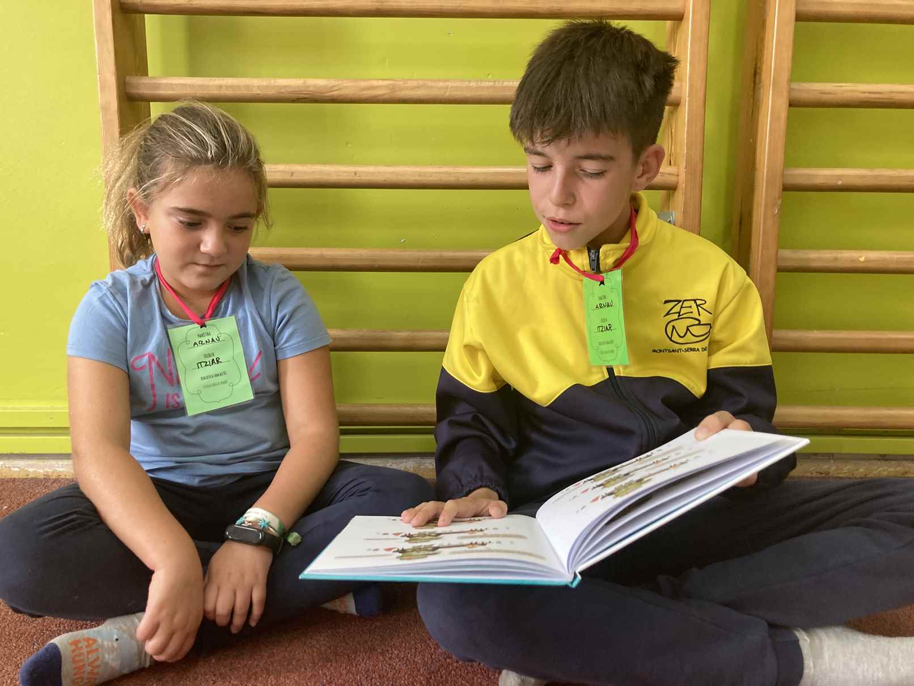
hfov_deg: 63.4
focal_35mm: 28
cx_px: 457
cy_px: 343
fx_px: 739
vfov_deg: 49.7
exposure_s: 1/50
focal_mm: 3.99
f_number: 1.8
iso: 125
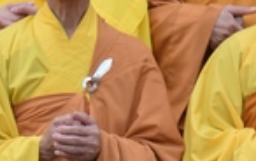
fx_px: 3797
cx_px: -179
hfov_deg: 3.8
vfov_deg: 2.4
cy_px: 154
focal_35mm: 543
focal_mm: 120
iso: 250
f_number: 5.6
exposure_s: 1/125
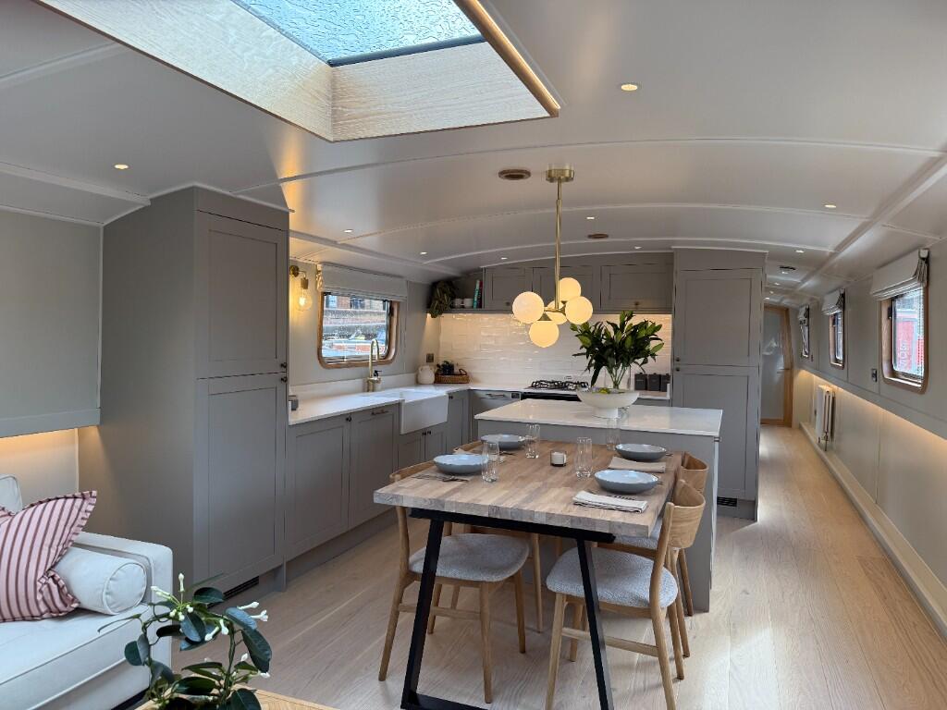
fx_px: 657
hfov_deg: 71.6
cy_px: 355
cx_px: 474
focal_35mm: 24
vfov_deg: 56.8
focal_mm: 6.76
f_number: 1.78
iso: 100
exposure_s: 1/368
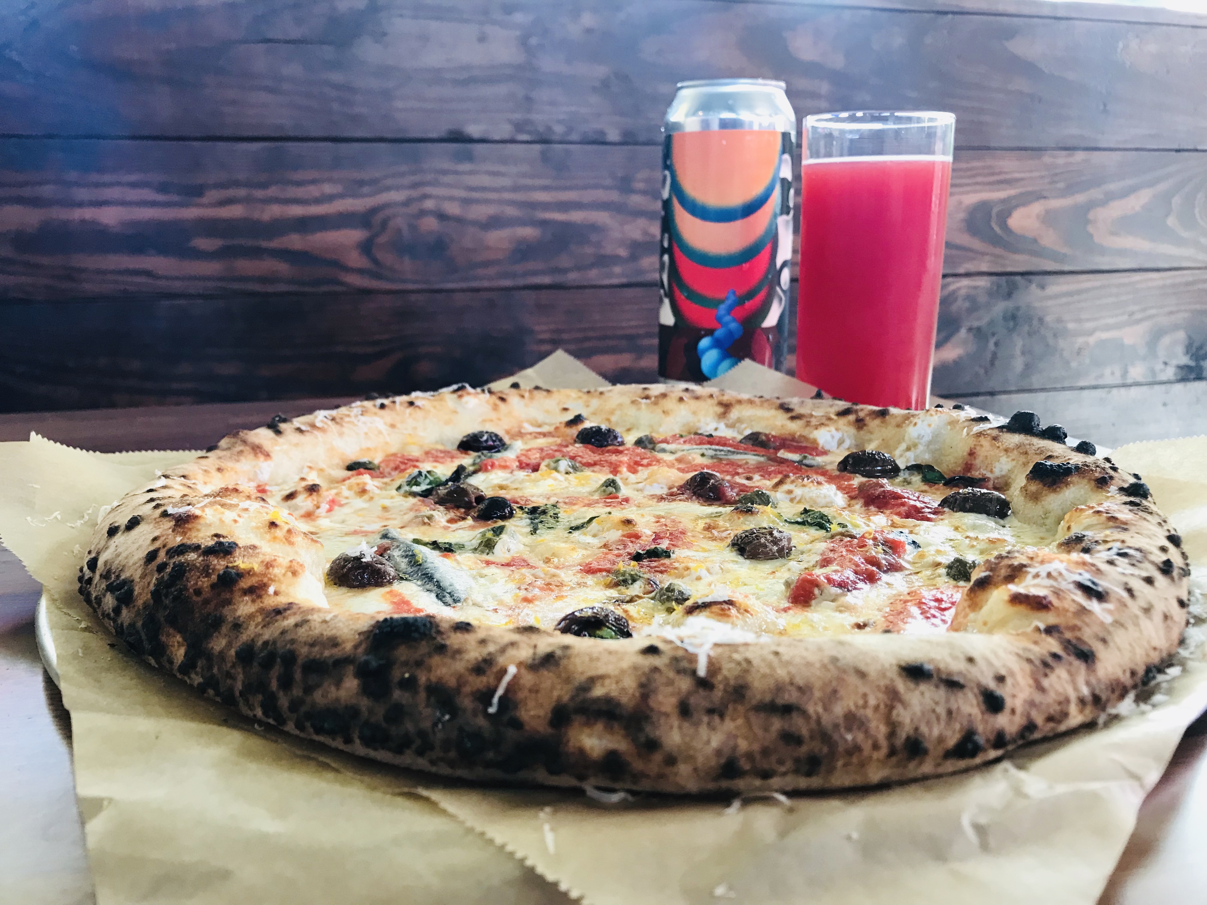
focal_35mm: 28
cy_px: 452
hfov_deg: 63.4
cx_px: 604
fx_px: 976
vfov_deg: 49.7
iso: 40
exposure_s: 1/24
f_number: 1.8
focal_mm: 3.99
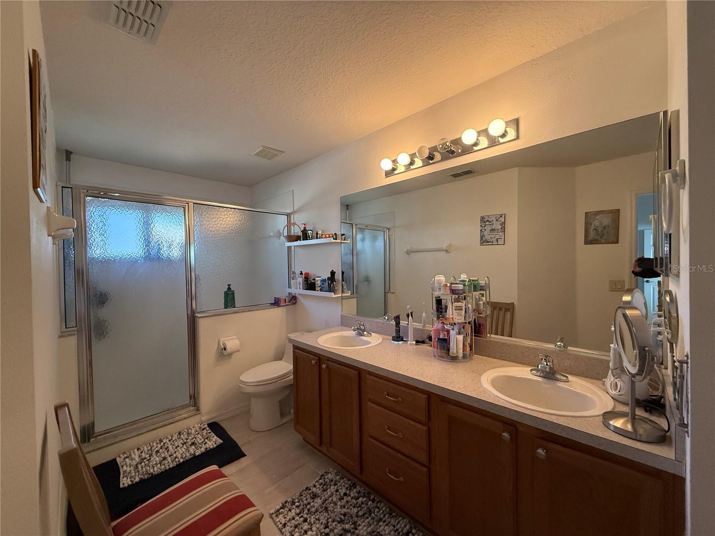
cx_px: 358
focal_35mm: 14
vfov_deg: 85.7
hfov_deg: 102.1
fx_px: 289
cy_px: 268
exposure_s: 1/120
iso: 500
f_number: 2.2
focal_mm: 2.22
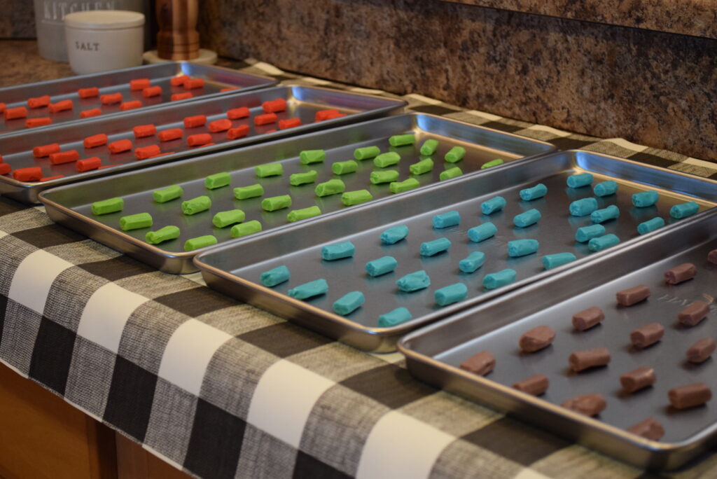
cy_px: 240
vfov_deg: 21.6
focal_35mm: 63
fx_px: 1255
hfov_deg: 31.9
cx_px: 358
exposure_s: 1/60
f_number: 5.3
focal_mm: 42
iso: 2000
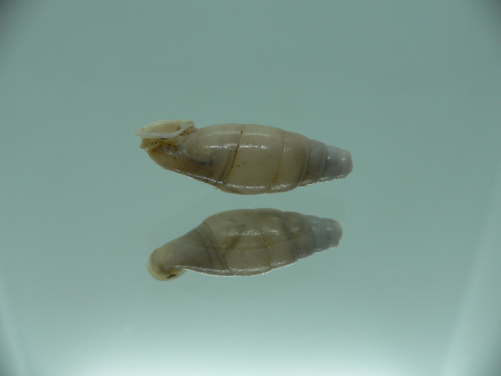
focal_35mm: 35
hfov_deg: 52.6
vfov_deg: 40.7
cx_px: 250
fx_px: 507
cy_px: 188
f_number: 2.8
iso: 80
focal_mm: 4.6
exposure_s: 1/80
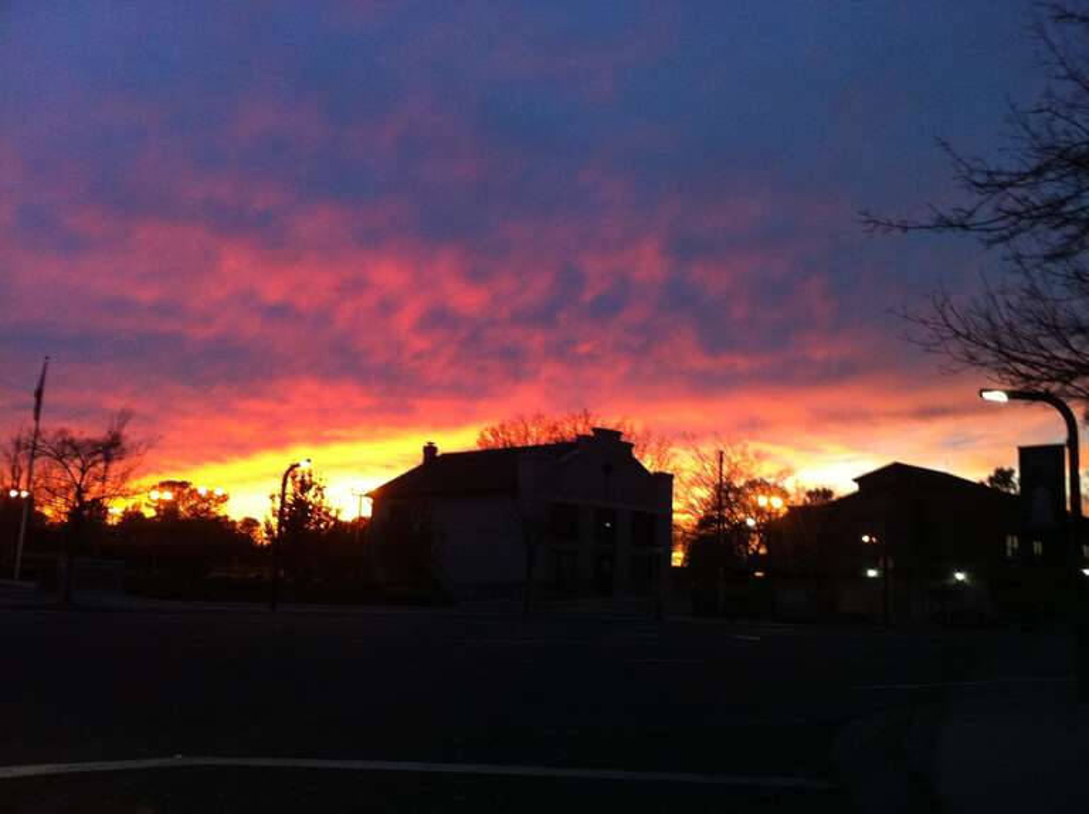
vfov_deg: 40.6
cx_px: 544
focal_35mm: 35
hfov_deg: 52.7
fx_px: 1100
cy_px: 407
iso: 200
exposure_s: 1/17
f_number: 2.8
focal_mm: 3.85
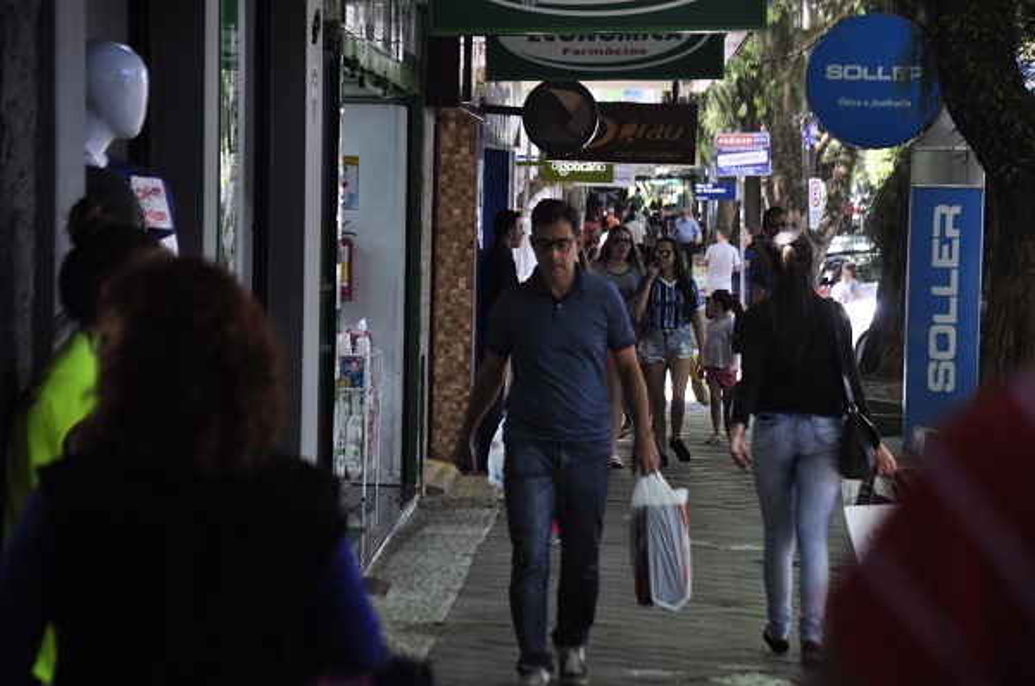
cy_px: 343
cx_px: 518
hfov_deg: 13.7
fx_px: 4306
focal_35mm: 150
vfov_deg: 9.1
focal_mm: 100
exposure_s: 1/100
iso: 560
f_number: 5.6
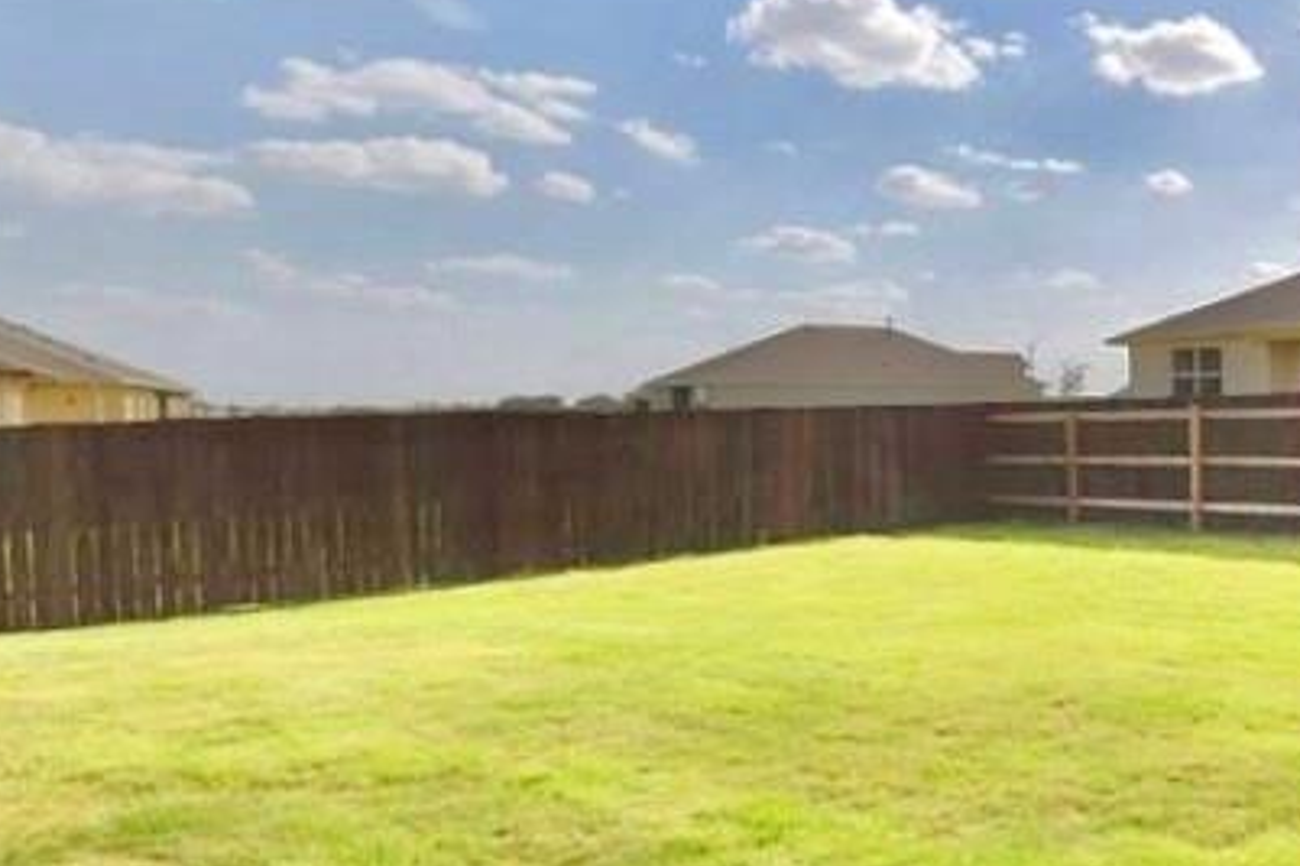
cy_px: 478
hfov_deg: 50.8
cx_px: 1311
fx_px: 1047
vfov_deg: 44.9
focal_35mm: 29
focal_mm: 8
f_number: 11
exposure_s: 1/200
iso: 100
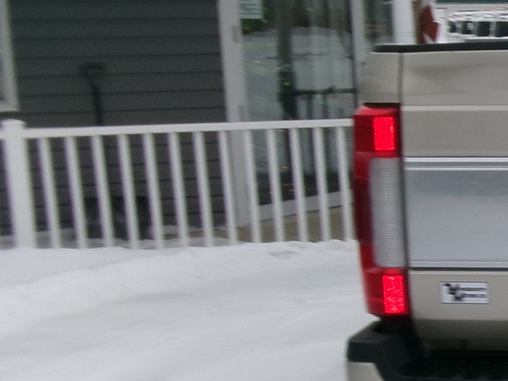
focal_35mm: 99
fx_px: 1453
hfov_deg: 17.4
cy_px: 275
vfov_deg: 14.9
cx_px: 815
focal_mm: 5.1
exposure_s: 1/52
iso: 100
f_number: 10.8
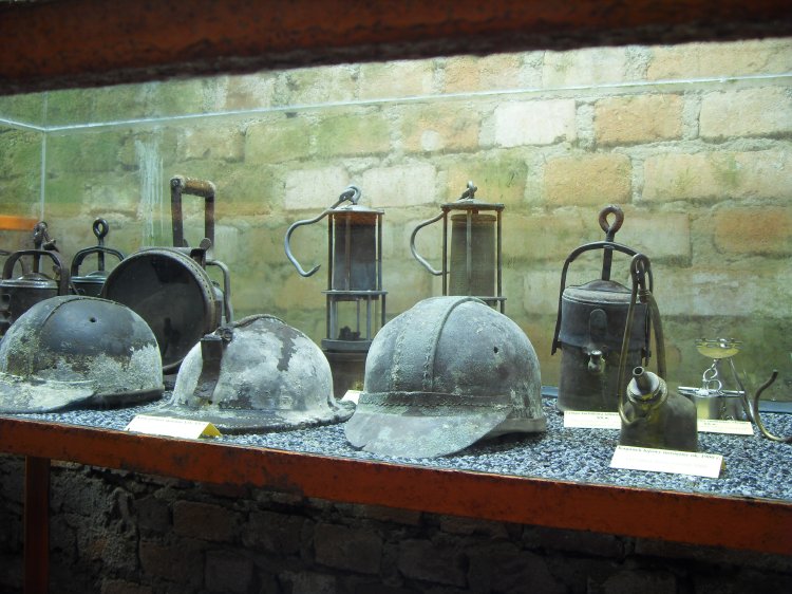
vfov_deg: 36.8
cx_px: 396
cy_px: 297
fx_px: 892
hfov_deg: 47.9
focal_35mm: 39
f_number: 3.5
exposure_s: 1/1.43
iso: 80
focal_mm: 6.6
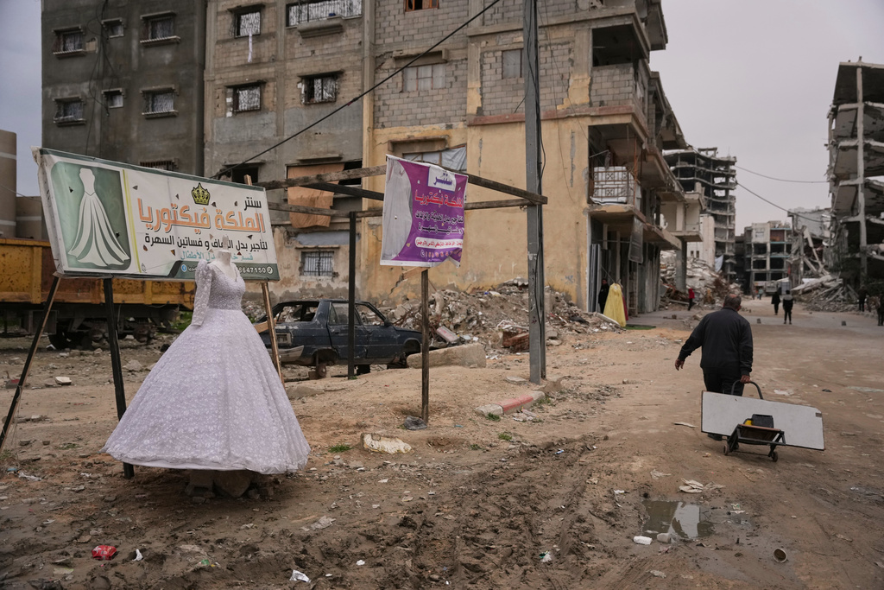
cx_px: 442
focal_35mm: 33
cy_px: 295
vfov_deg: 39.5
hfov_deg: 56.6
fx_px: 820
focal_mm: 33.4
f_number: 2.8
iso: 800
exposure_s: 1/6400
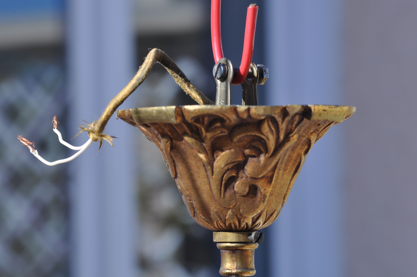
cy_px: 138
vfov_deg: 8.7
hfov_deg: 13.1
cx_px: 208
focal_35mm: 158
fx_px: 1822
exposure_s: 1/80
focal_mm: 105
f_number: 14
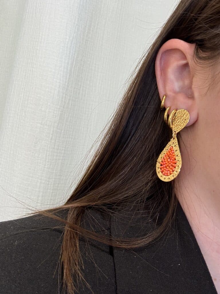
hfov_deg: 46.8
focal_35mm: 30
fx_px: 254
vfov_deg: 60.0
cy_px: 147
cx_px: 110
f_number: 1.9
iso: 40
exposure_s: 1/50
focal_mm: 2.69
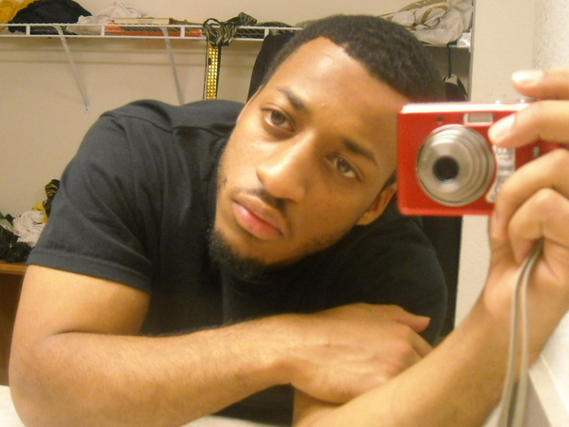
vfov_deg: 40.7
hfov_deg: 52.6
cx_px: 284
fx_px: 575
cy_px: 214
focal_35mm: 35
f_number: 2.8
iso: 400
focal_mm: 5.7
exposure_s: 1/33
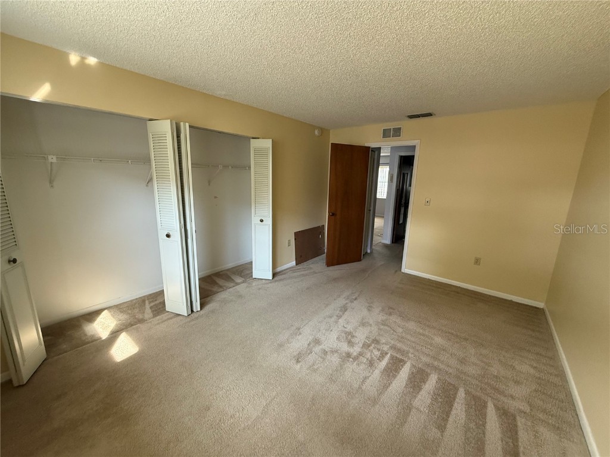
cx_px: 305
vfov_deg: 85.7
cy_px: 228
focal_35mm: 14
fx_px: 247
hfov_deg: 102.1
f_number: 2.2
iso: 320
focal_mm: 2.22
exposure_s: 1/95
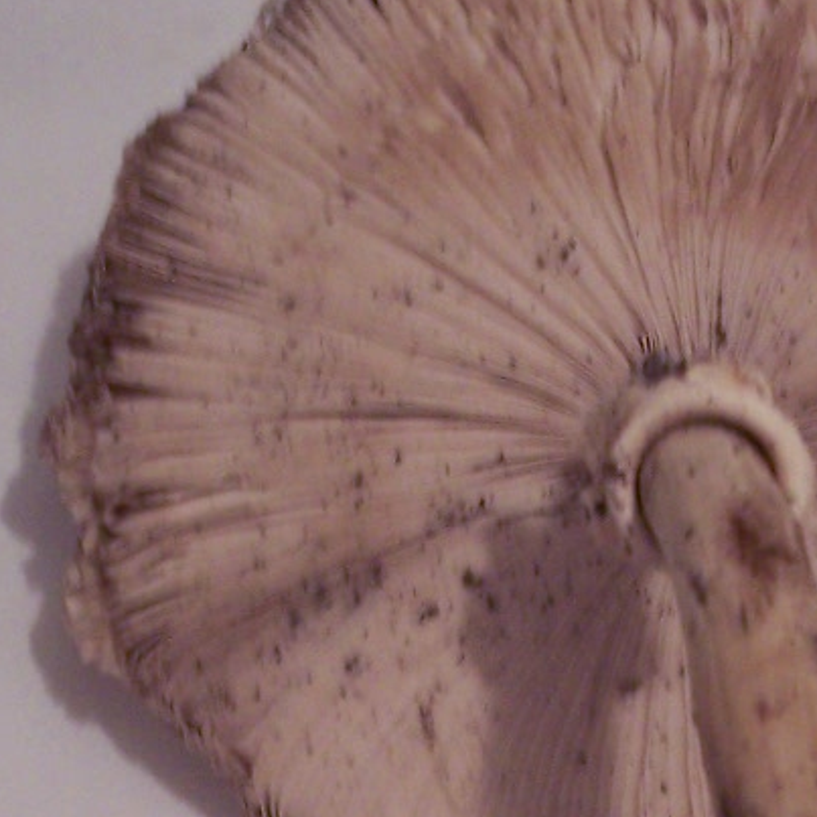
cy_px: 853
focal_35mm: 128
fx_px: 3418
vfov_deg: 13.4
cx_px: 766
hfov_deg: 13.5
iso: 200
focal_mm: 8
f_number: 3.4
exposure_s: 1/10
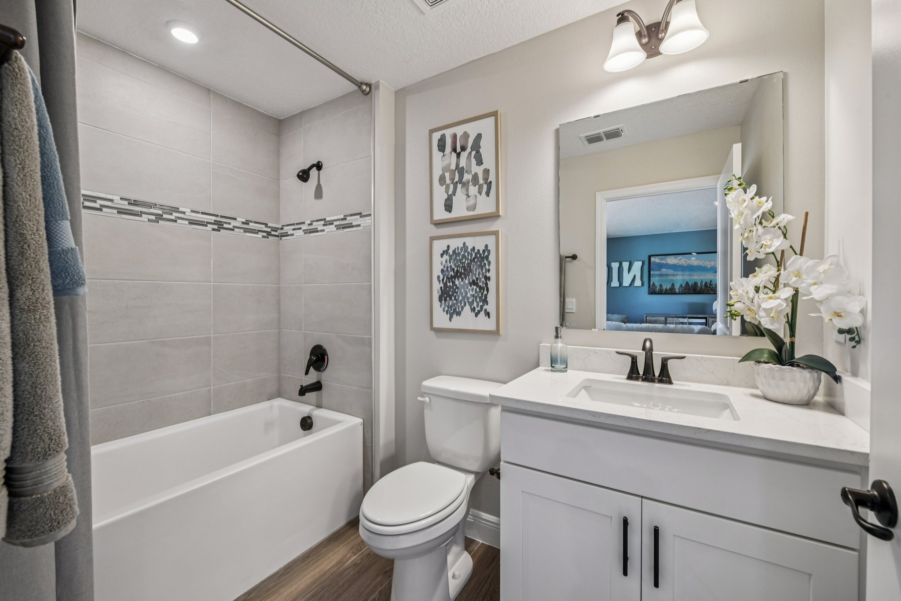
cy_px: 300
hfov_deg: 100.4
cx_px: 450
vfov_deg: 77.3
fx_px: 375
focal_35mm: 15
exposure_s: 1/8
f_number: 8
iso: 400
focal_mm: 15
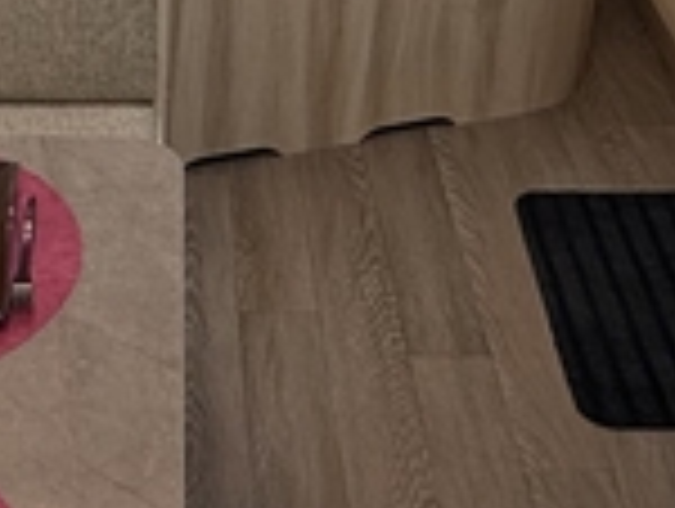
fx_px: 1641
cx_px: 270
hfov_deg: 23.2
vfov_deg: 16.7
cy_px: -146
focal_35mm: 84
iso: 64
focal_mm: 2.22
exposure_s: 1/106
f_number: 2.2
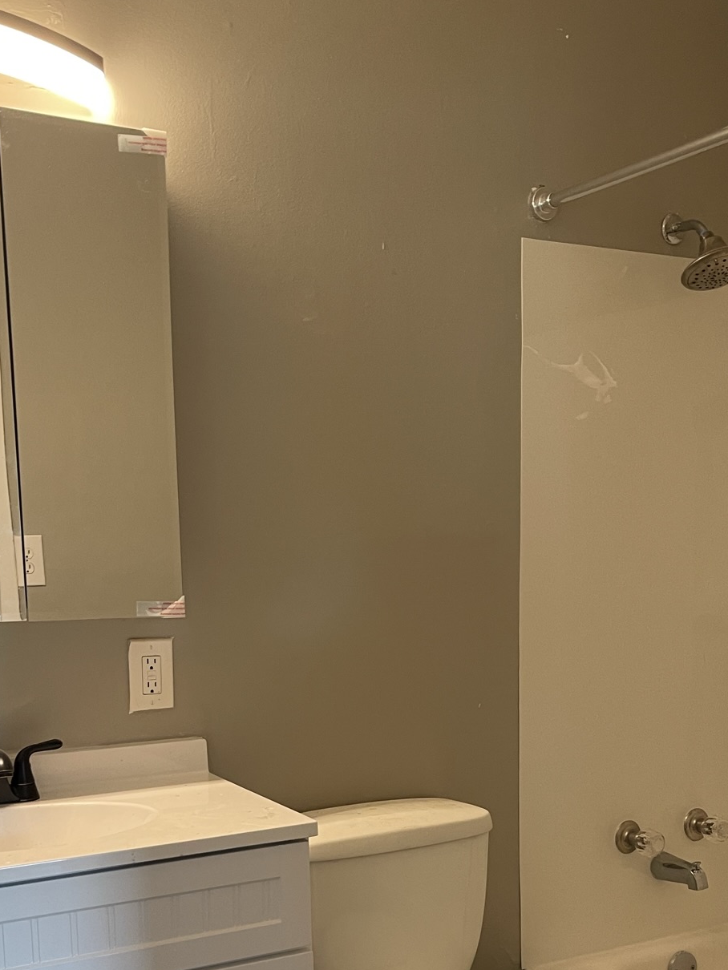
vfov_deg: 41.8
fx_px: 1233
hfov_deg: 32.8
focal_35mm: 44
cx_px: 414
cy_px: 710
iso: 125
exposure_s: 1/60
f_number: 1.6
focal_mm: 5.1
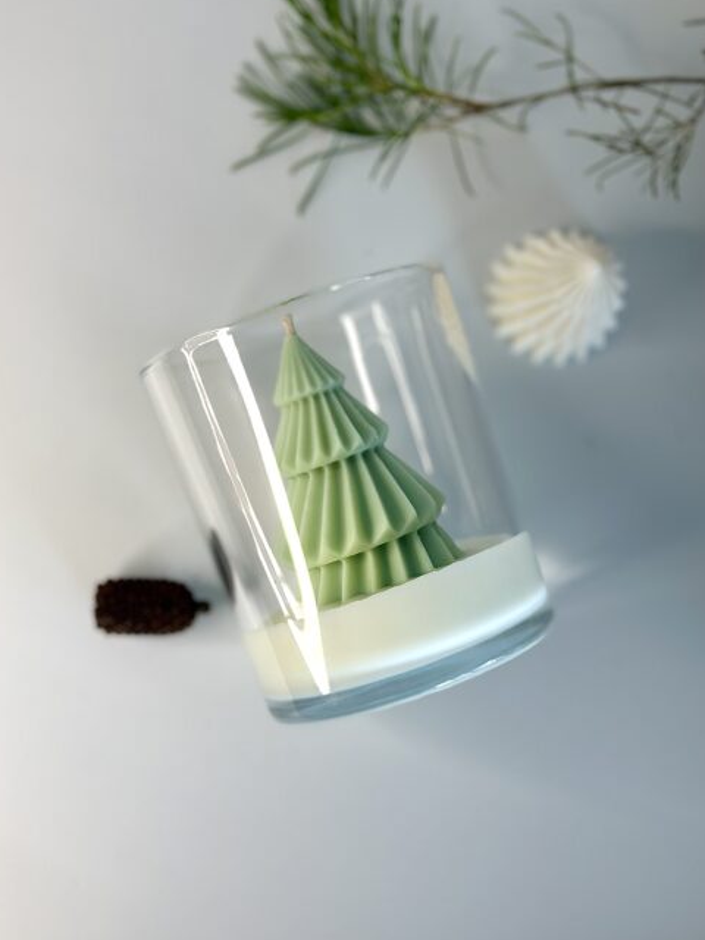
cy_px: 480
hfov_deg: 29.1
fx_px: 1358
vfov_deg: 38.2
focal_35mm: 50
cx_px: 350
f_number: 1.78
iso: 100
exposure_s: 1/121
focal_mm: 6.86
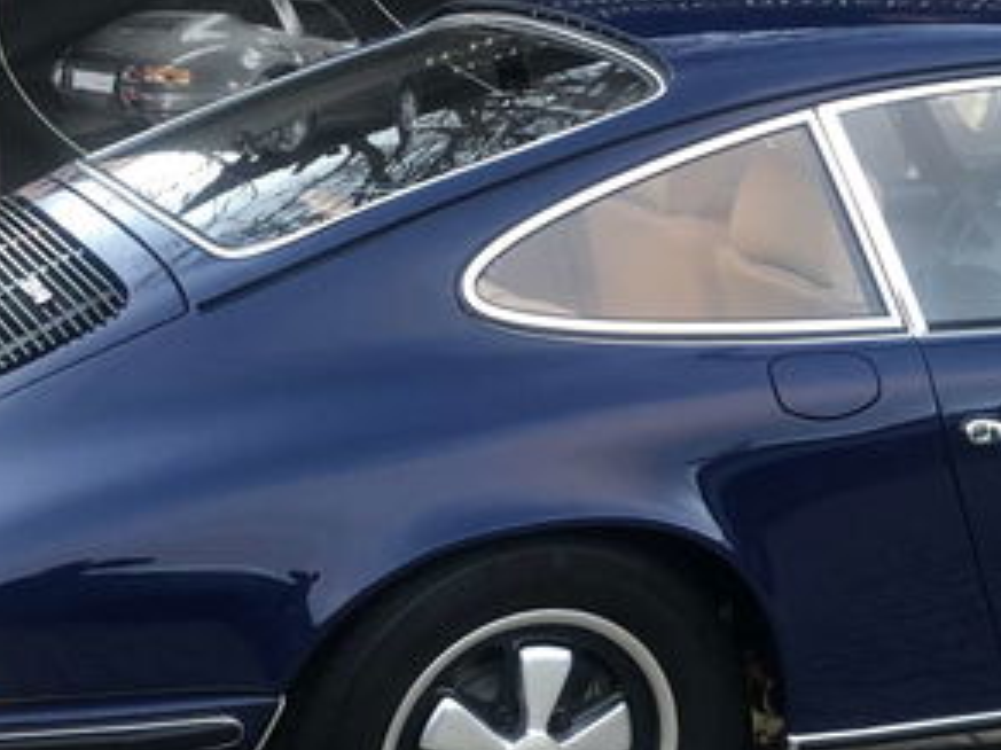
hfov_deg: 26.0
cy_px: 513
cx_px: 740
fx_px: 2139
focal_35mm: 74
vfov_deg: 19.8
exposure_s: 1/25
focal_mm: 3.99
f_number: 1.8
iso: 40
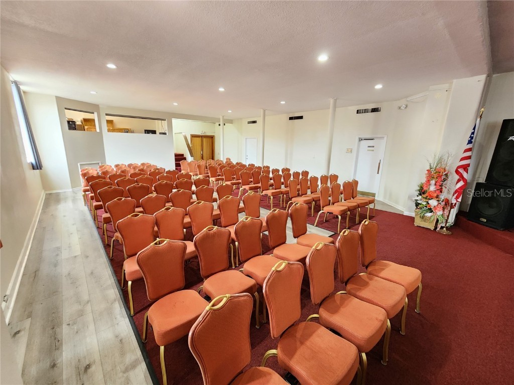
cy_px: 192
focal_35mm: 13
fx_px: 193
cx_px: 257
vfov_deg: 89.9
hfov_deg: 106.2
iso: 400
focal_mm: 2.2
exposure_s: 1/30
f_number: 2.2
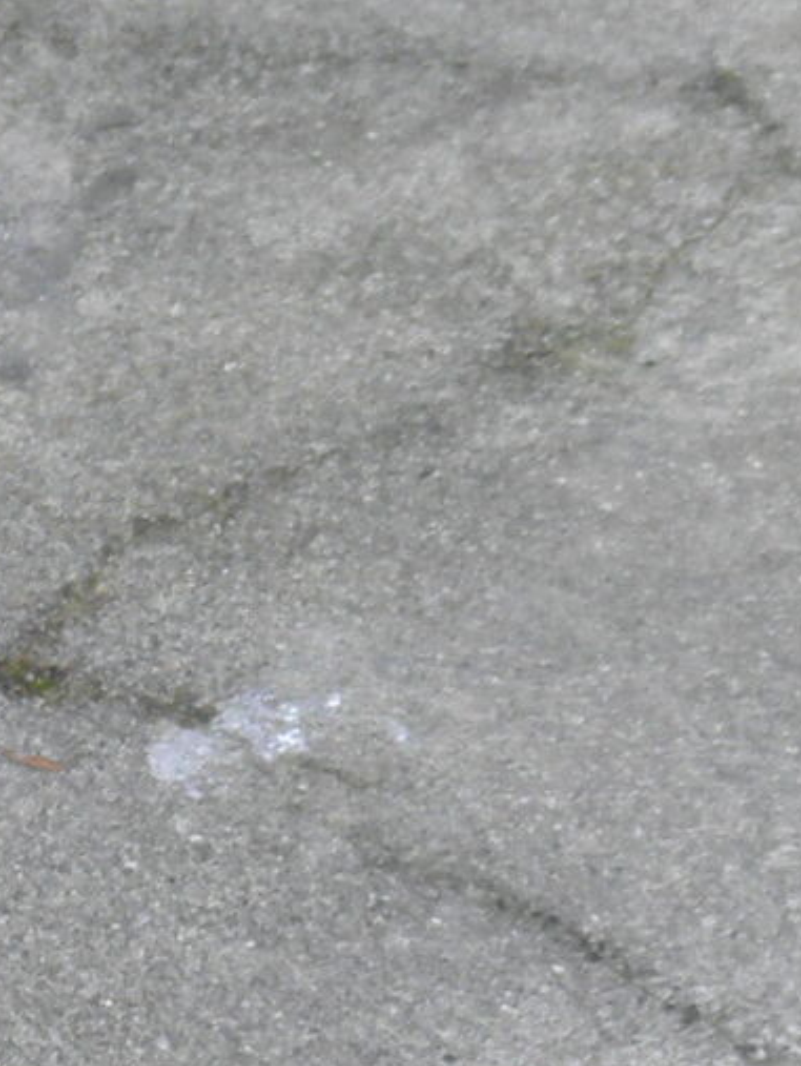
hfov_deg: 6.7
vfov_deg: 8.9
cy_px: 284
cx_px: -196
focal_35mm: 222
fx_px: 6841
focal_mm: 7.9
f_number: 3.9
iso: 125
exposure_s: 1/40
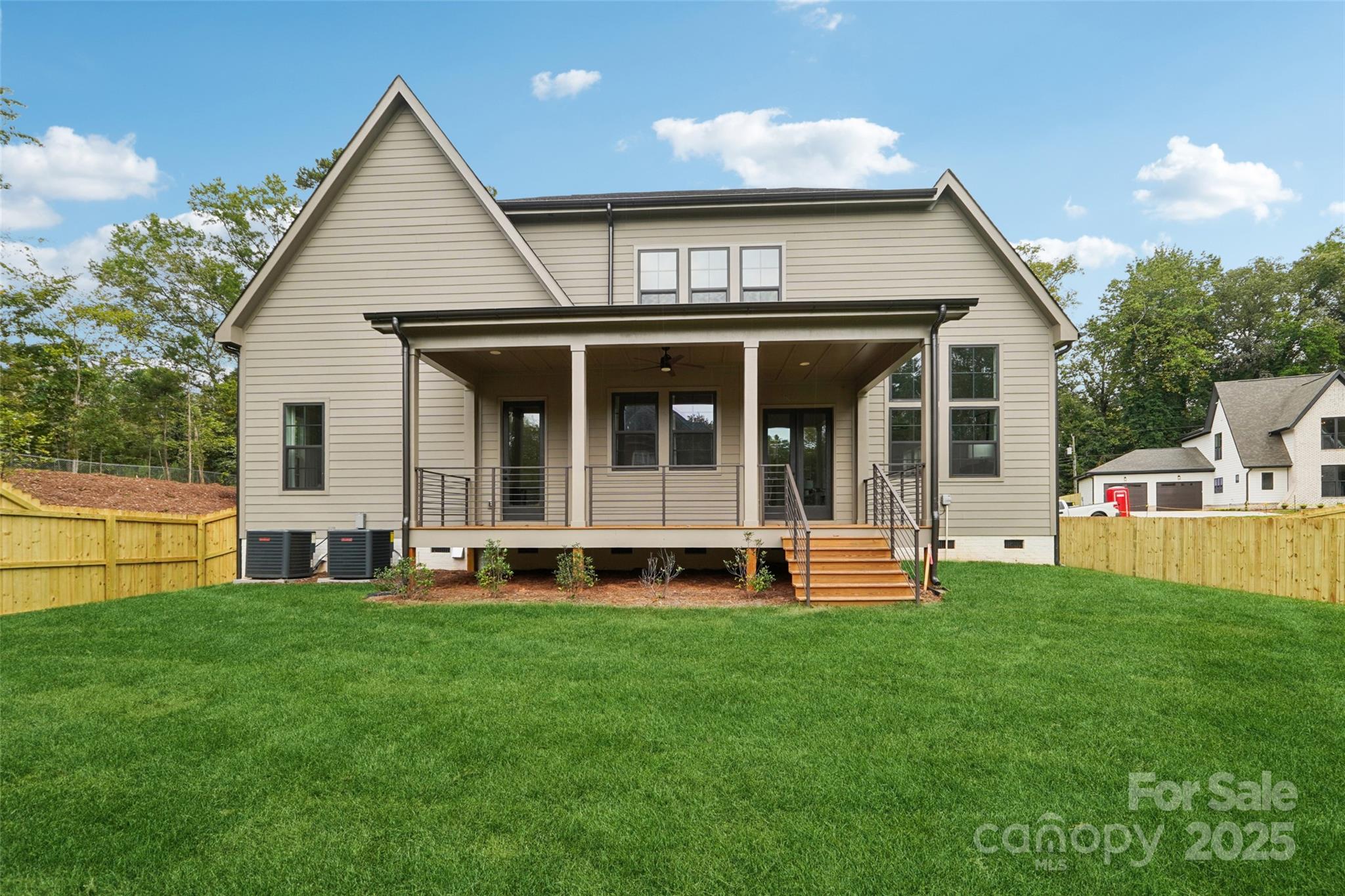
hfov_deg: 100.4
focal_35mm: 15
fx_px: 560
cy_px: 448
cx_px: 672
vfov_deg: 77.3
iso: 125
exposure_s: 1/30
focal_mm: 10
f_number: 8
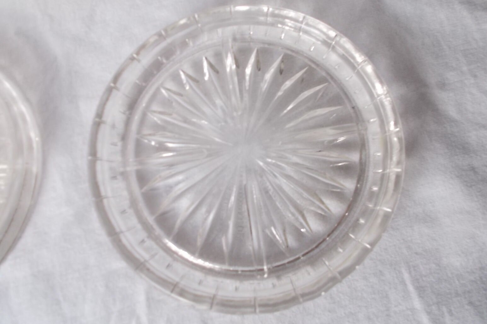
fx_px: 379
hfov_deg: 65.5
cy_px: 147
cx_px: 247
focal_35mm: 28
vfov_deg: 46.3
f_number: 3.2
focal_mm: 4.6
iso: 180
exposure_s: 1/25
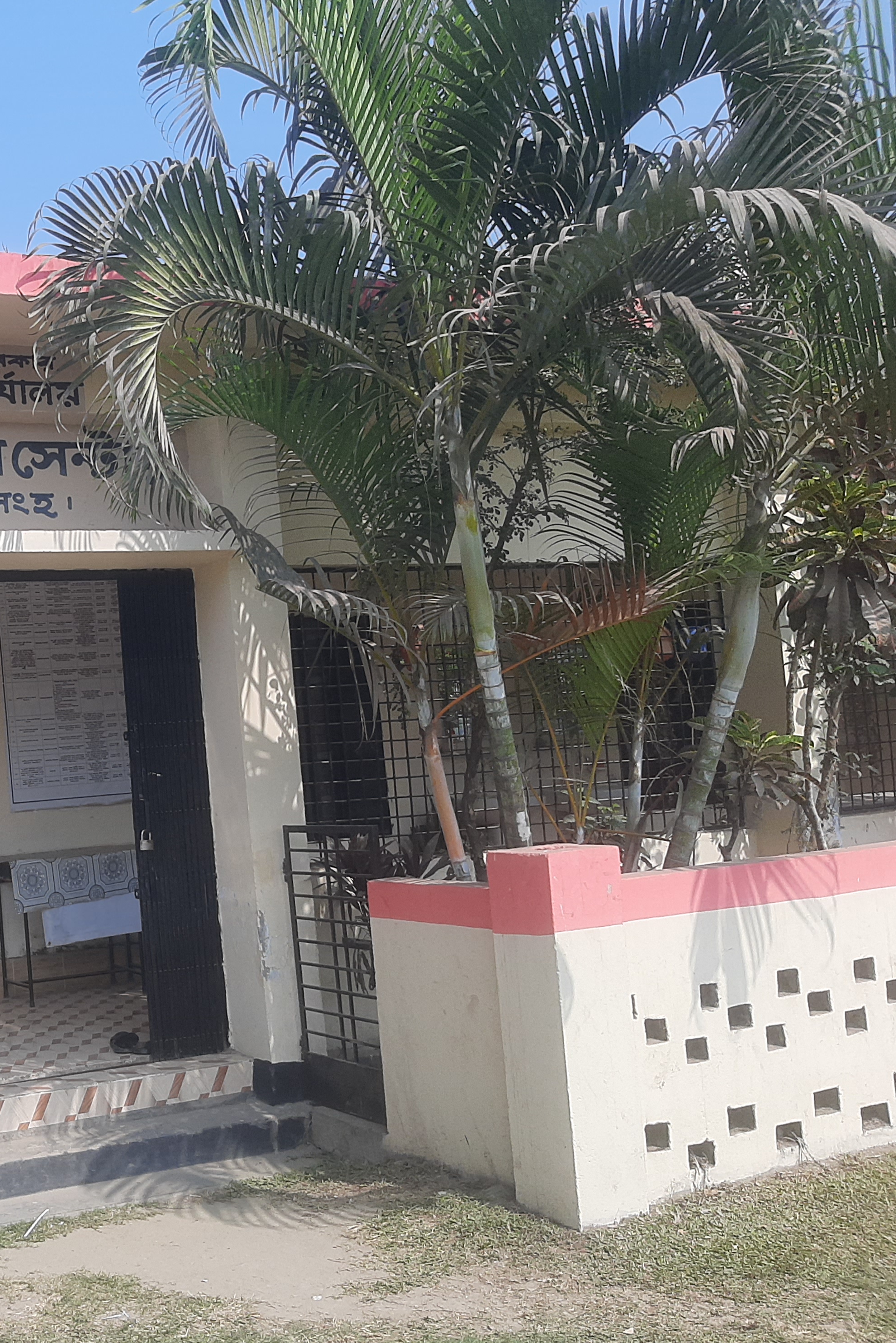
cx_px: 5
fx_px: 1418
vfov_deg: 50.7
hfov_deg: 32.3
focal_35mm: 38
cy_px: 671
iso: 40
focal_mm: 3.93
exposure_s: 1/1946
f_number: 1.7
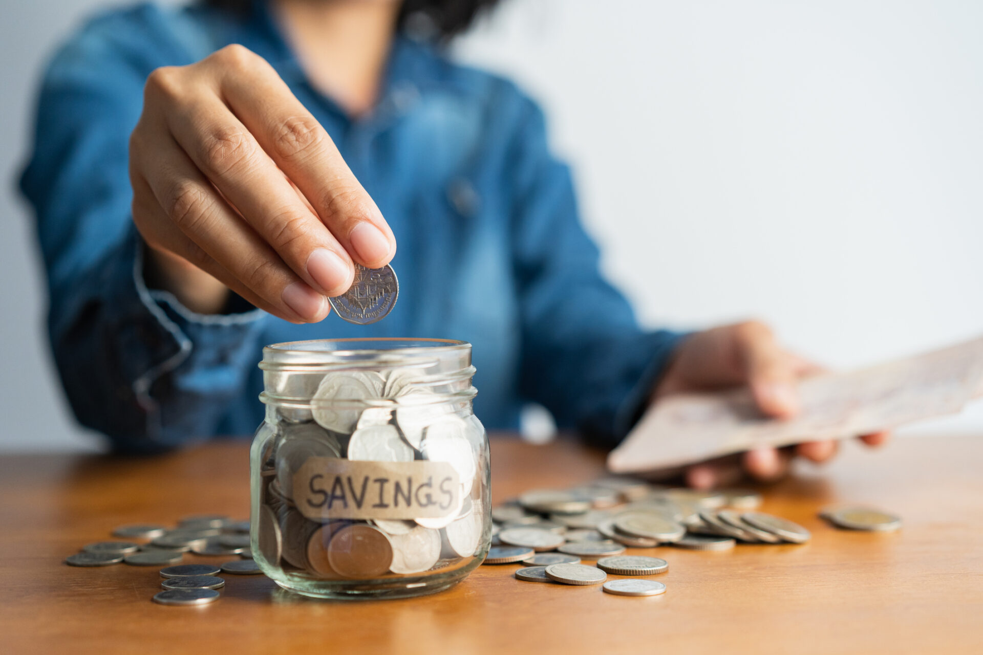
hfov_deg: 36.2
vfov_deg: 24.6
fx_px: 1502
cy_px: 328
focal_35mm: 55
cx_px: 492
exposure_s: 1/125
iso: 800
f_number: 3.2
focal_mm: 55
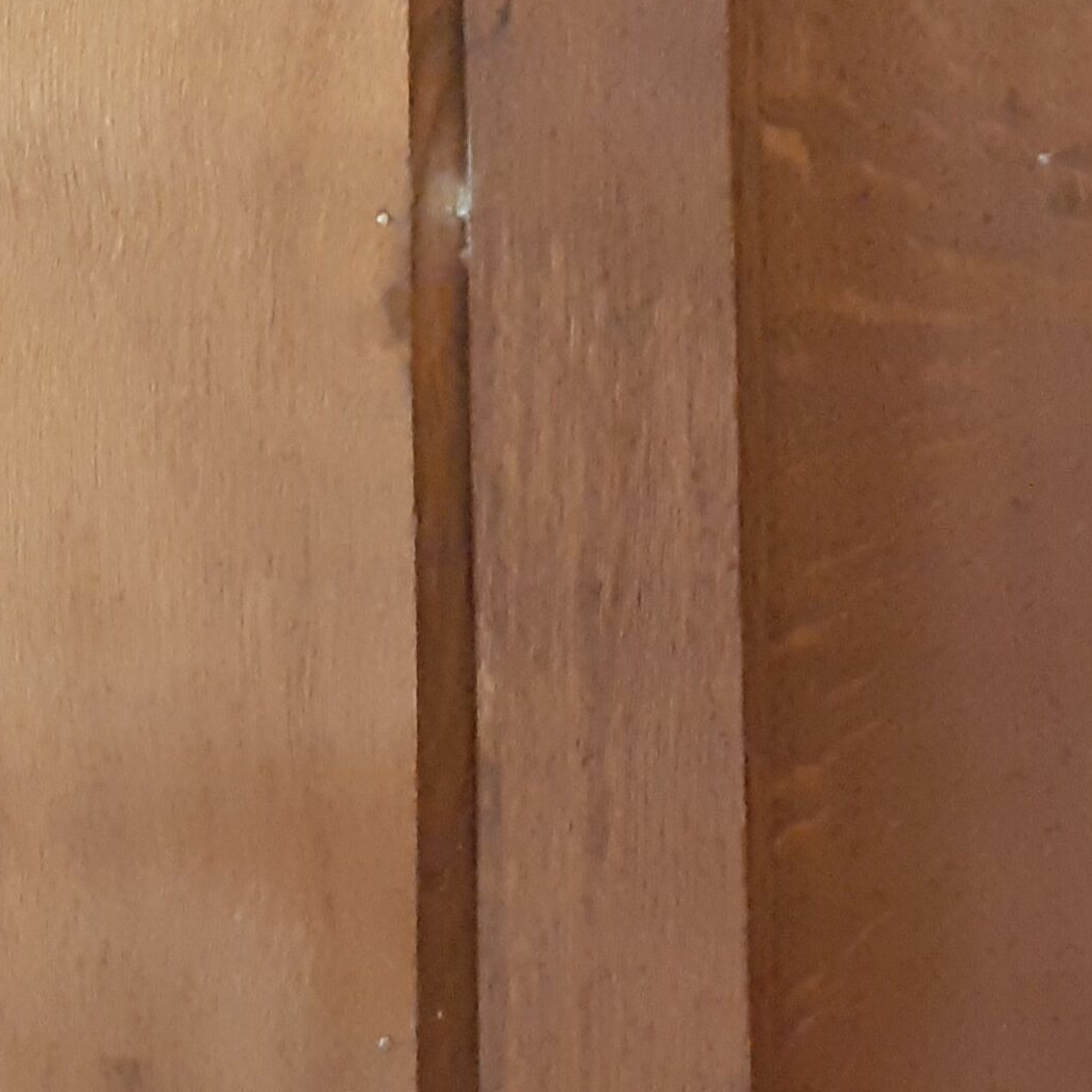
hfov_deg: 16.2
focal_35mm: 94
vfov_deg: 17.8
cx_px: -744
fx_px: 3355
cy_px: -113
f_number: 1.9
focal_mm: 3.6
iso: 320
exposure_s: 1/25
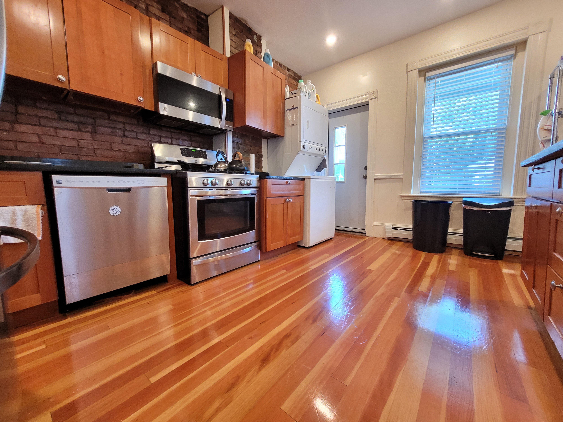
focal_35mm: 13
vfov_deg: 89.9
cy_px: 211
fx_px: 211
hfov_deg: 106.2
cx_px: 282
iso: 320
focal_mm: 1.74
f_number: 2.2
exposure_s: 1/39
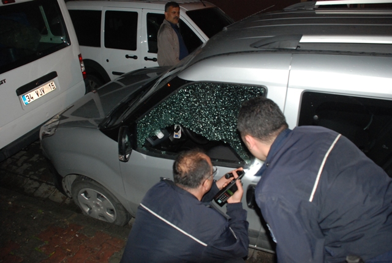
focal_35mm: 30
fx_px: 327
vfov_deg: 43.8
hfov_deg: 61.8
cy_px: 132
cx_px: 196
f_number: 5
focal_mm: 20
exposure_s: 1/60
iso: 1000
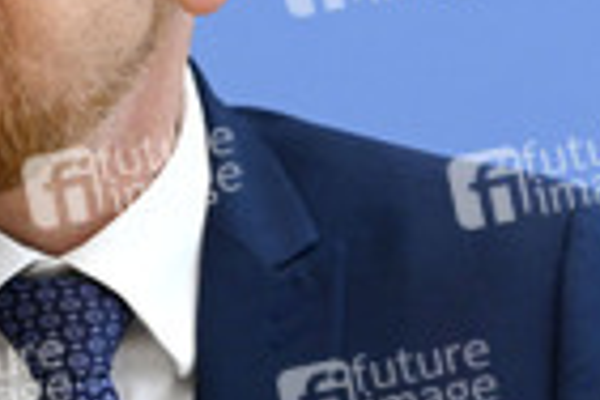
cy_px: 72
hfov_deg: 5.9
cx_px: 19
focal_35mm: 351
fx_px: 5850
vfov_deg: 3.9
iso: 5000
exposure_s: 1/640
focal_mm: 110
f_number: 5.6
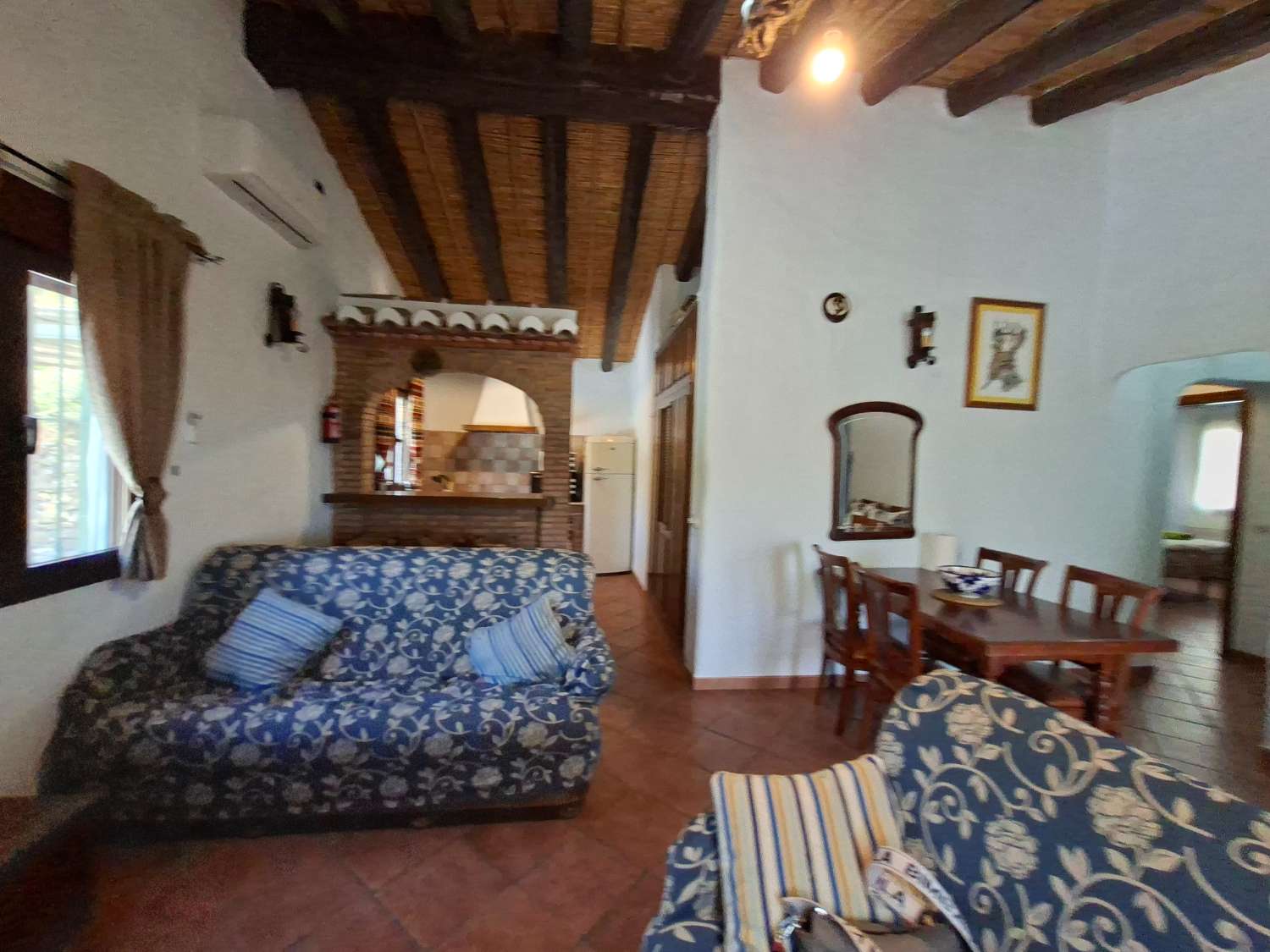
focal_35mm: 13
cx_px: 635
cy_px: 476
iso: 200
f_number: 2.2
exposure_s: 1/50
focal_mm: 1.74
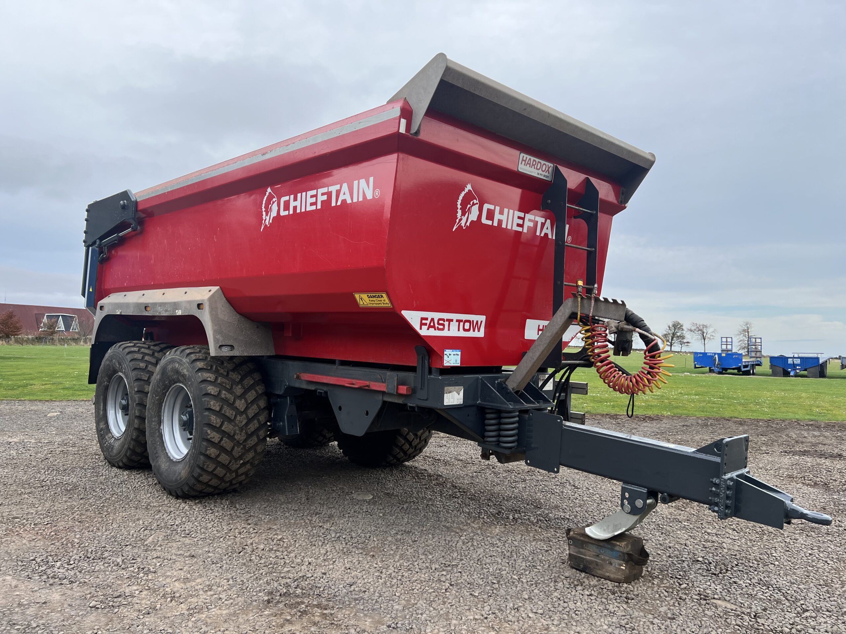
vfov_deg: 53.1
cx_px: 423
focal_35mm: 26
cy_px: 317
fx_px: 635
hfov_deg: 67.3
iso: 50
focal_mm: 5.7
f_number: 1.5
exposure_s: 1/1019
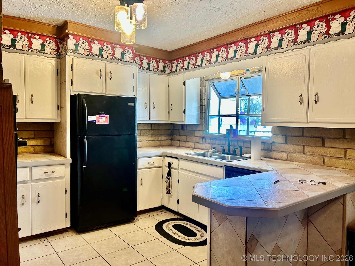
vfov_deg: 53.1
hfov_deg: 67.3
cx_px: 178
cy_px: 133
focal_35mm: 26
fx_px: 267
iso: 100
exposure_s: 1/120
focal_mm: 5.7
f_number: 1.5
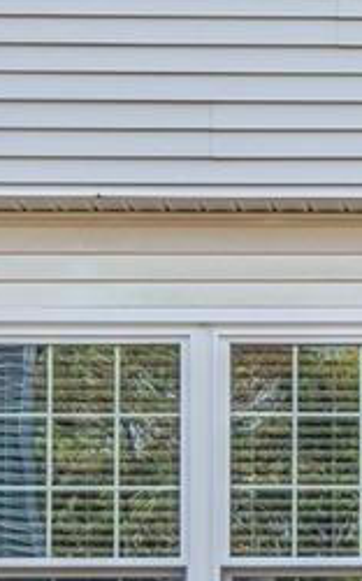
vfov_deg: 16.8
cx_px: 581
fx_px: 1881
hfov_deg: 10.5
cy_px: 695
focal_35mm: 119
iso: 320
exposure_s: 1/200
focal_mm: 19
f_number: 6.3
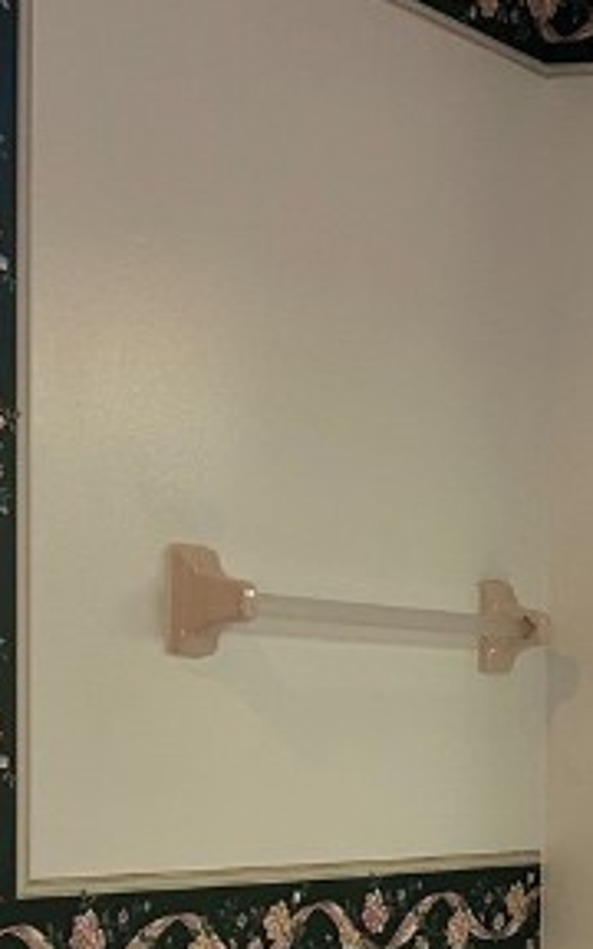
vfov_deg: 20.7
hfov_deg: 12.1
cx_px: 1130
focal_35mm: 98
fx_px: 2534
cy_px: 893
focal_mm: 5.7
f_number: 1.5
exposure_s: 1/60
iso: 125
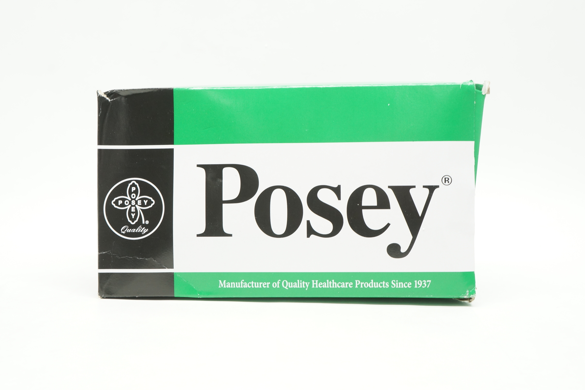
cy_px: 196
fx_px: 747
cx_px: 292
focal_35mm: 46
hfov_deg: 42.7
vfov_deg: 29.2
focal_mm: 30
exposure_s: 1/13
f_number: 9
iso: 400
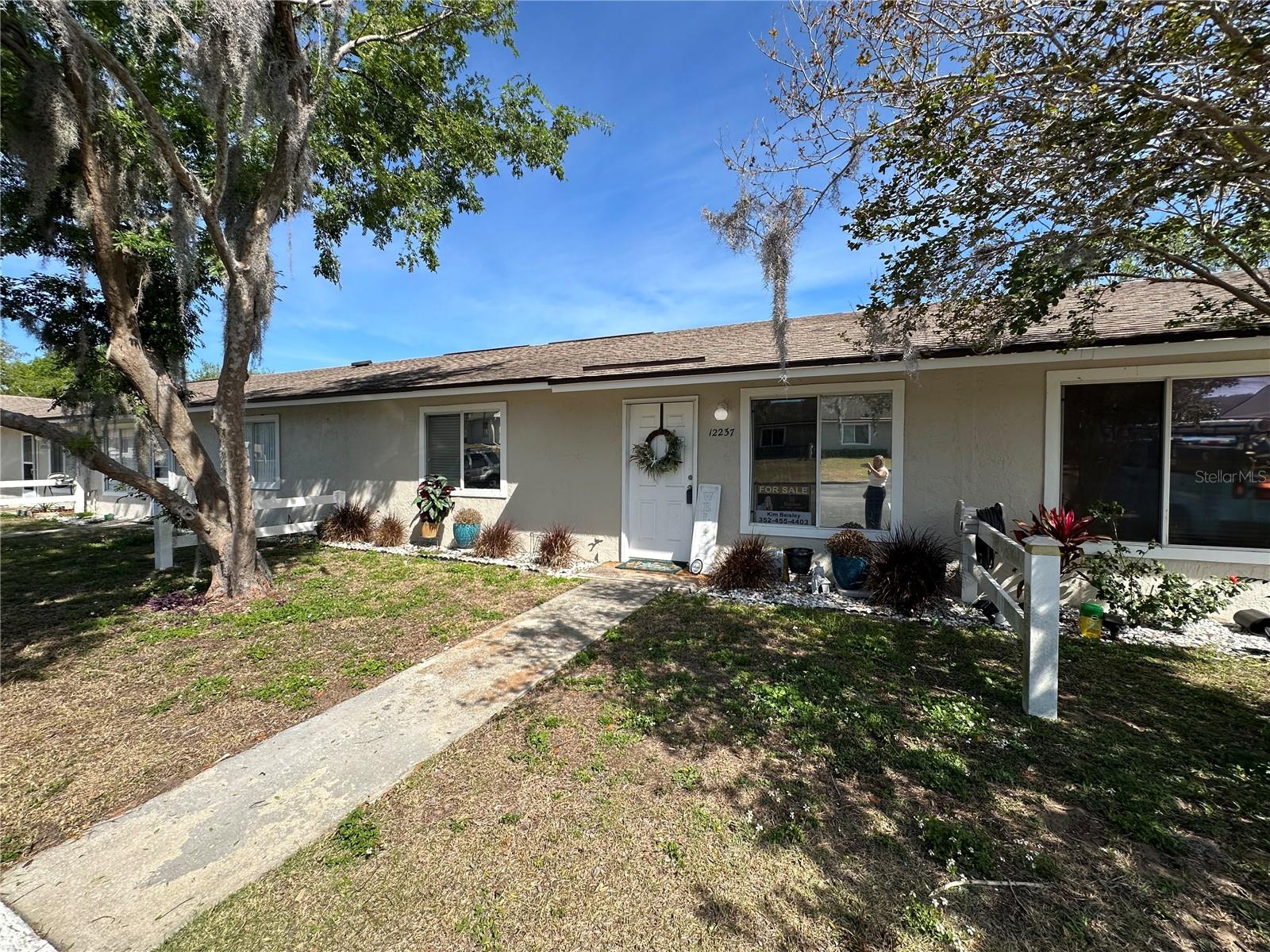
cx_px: 635
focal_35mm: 14
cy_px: 476
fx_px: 514
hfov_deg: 102.1
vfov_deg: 85.7
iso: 40
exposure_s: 1/1383
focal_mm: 2.22
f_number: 2.2
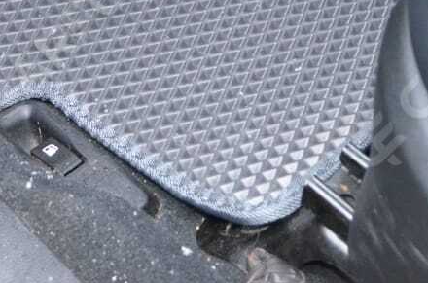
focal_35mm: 86
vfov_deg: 14.7
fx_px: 1020
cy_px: -136
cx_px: 135
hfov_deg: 23.6
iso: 3200
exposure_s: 1/30
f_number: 3.5
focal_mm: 18
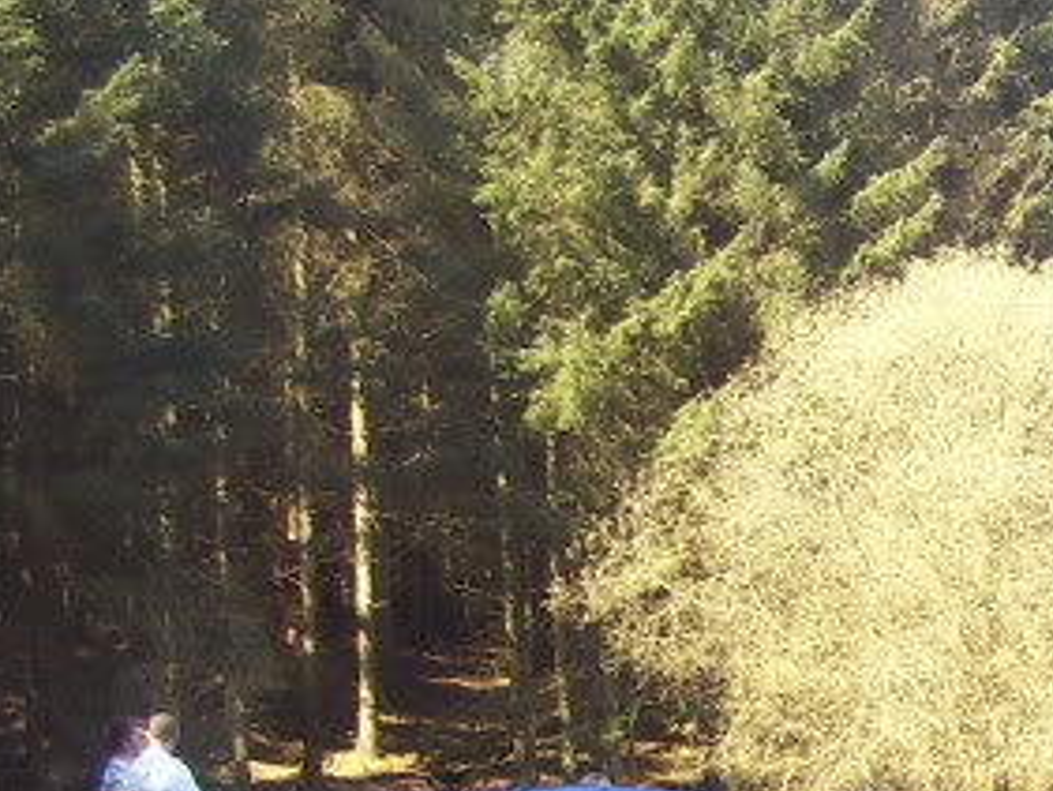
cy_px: 956
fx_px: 3774
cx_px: 1821
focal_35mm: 124
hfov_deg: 14.3
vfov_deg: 11.7
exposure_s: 1/180
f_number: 2.7
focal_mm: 5.6
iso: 80
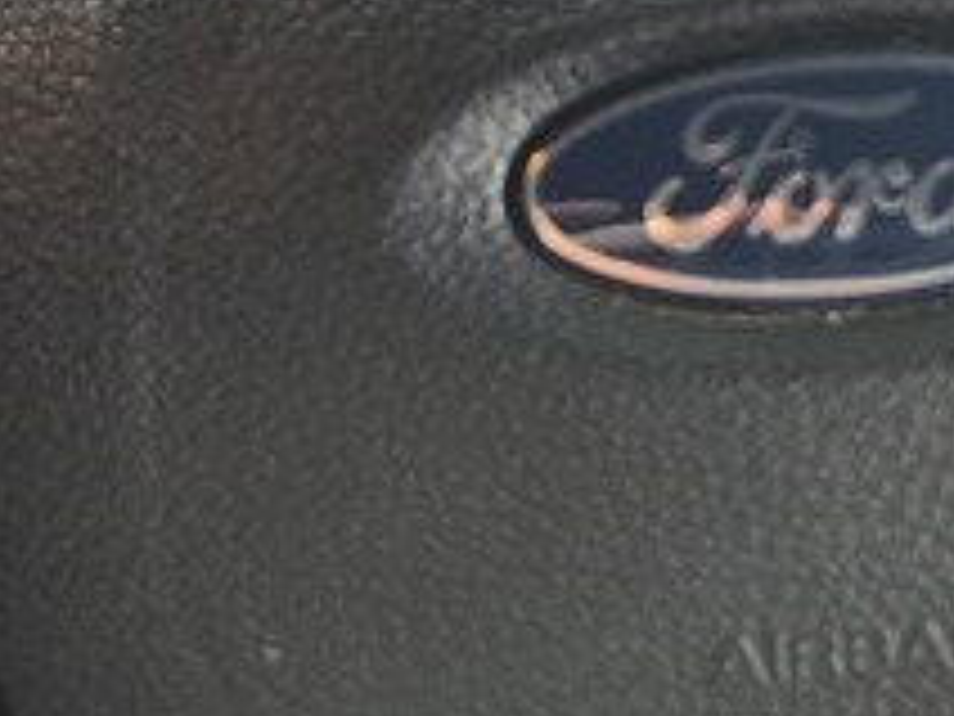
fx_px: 3059
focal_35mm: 111
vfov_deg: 12.4
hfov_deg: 17.5
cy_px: -486
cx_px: 850
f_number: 1.8
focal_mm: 5.4
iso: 250
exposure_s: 1/100
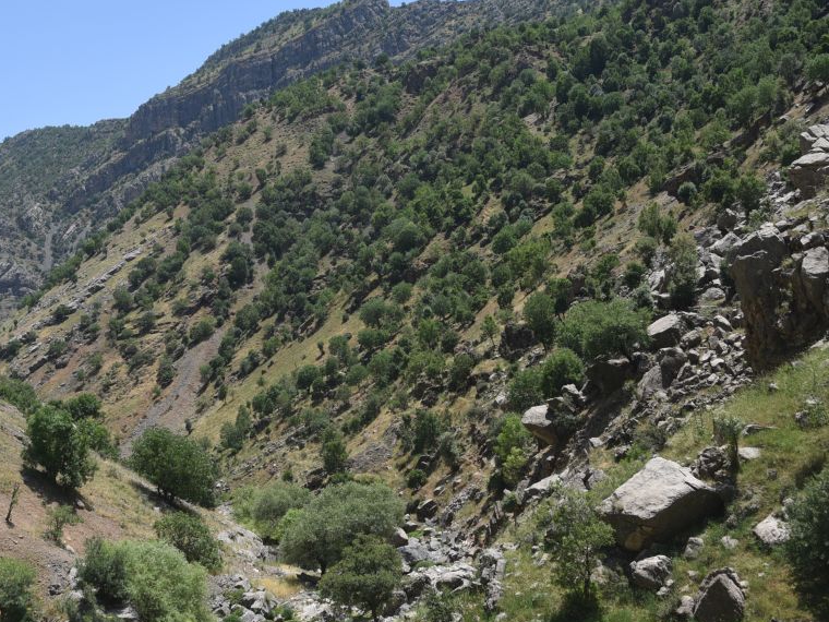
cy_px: 367
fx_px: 1221
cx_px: 421
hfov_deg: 37.5
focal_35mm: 51
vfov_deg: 28.5
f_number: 5.6
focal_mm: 31
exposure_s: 1/500
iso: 100
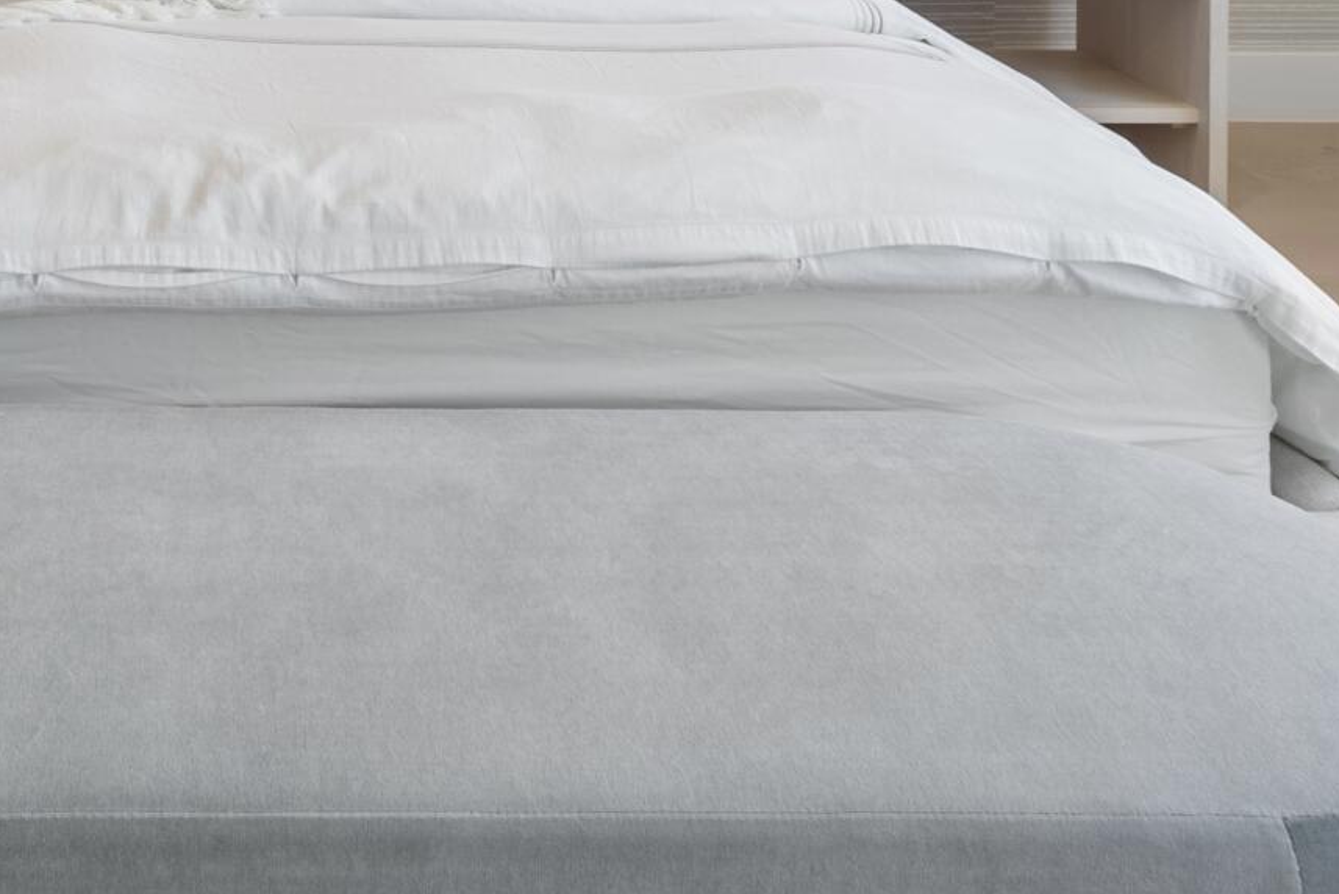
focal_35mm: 49
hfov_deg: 37.9
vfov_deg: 22.6
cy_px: -441
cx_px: 164
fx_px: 1823
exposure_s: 1/5
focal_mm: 14
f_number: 9
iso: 100
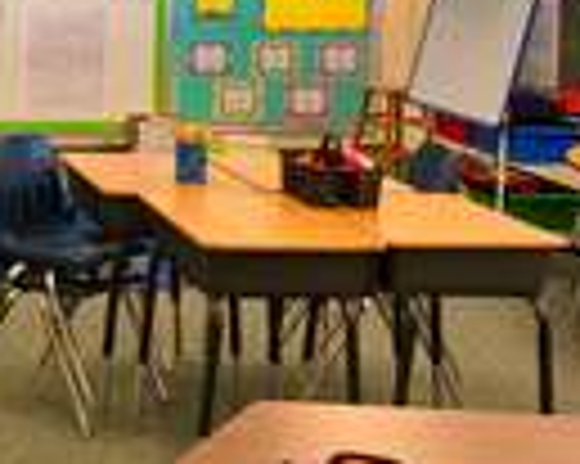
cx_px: -220
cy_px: 68
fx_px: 1458
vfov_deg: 17.8
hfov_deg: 20.2
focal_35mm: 85
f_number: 1.8
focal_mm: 4
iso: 40
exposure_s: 1/17
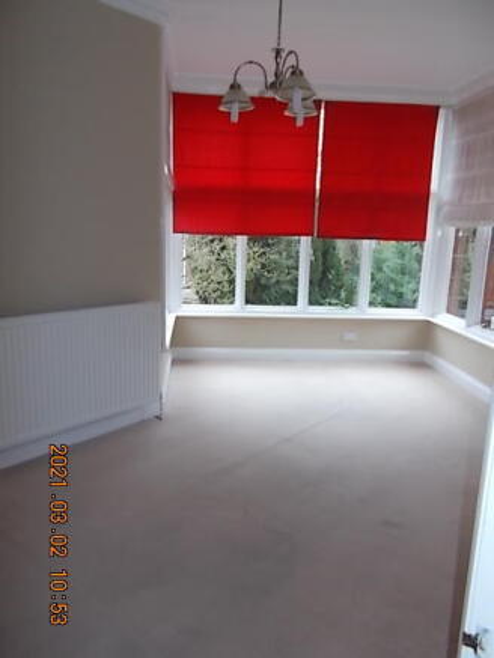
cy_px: 329
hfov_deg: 53.1
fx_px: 494
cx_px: 247
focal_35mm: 26
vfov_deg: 67.3
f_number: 3.2
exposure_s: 1/30
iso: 80
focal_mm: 4.6
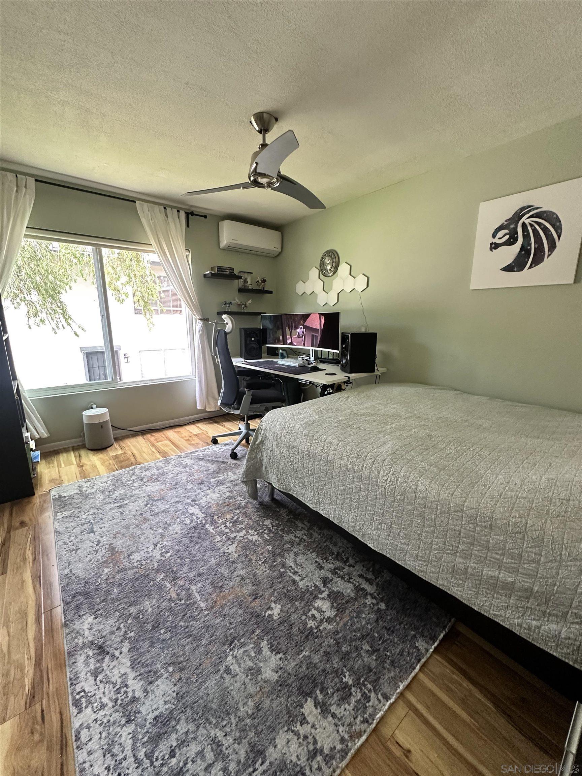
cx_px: 291
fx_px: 314
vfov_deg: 102.1
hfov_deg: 85.7
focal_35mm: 14
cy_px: 388
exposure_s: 1/81
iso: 320
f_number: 2.2
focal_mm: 2.22
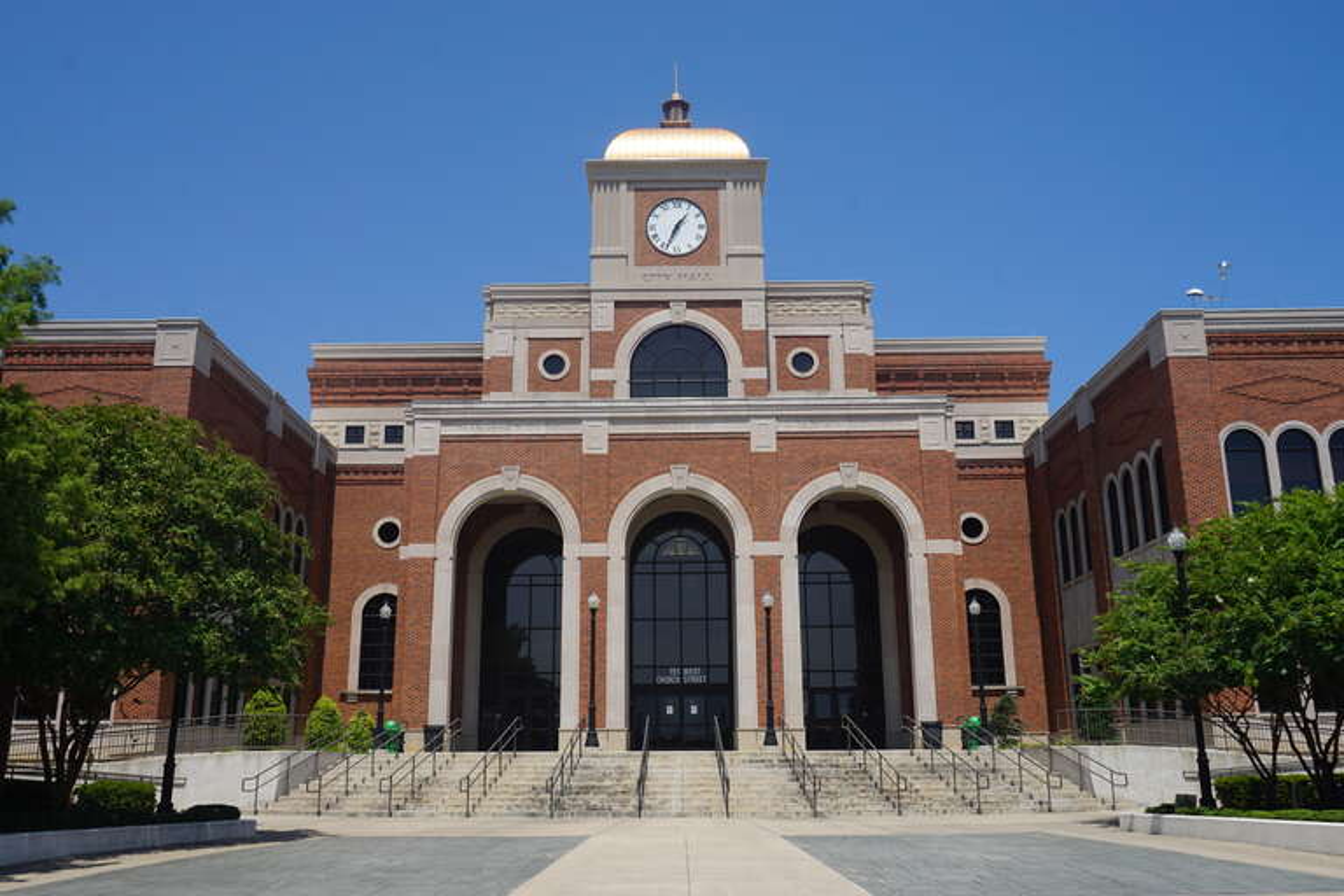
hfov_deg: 59.5
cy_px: 448
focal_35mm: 32
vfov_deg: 41.7
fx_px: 1176
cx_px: 672
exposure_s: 1/200
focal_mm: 21
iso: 100
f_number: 11
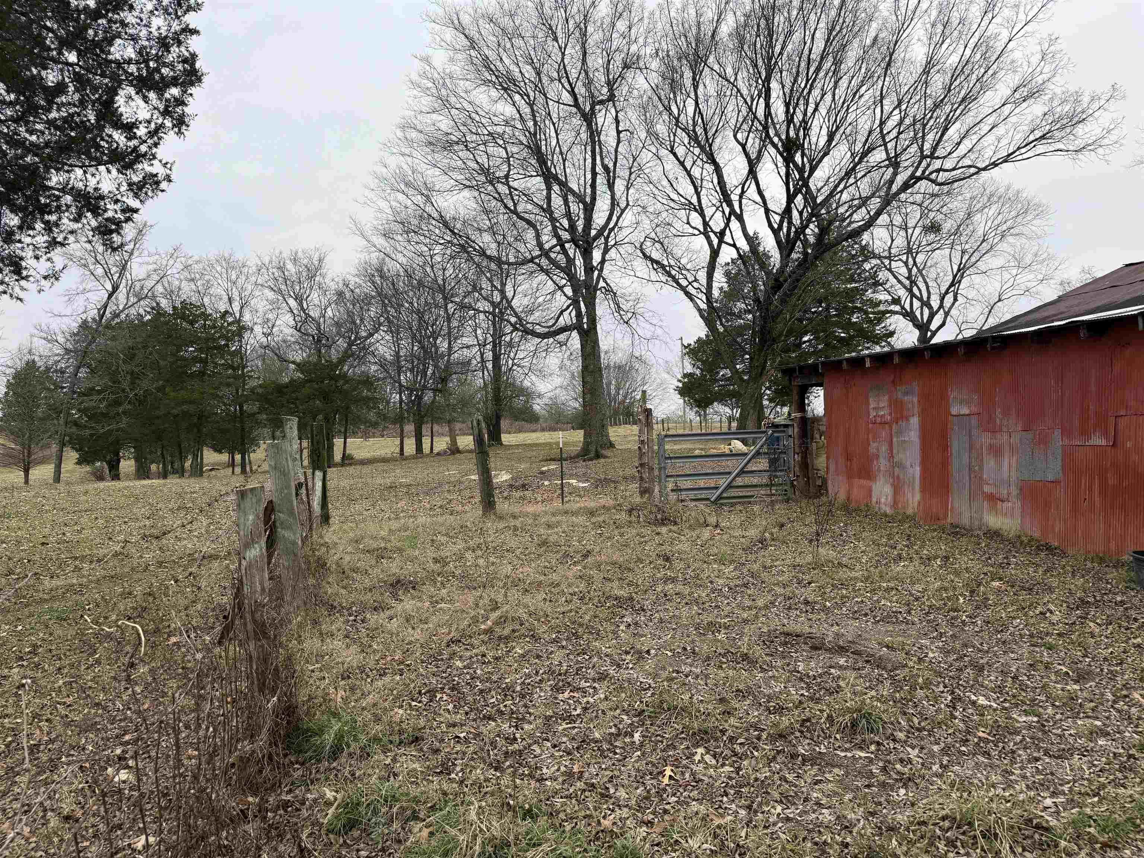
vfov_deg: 56.8
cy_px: 429
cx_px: 572
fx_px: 793
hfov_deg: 71.6
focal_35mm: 24
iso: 80
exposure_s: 1/1139
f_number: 1.78
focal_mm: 6.76
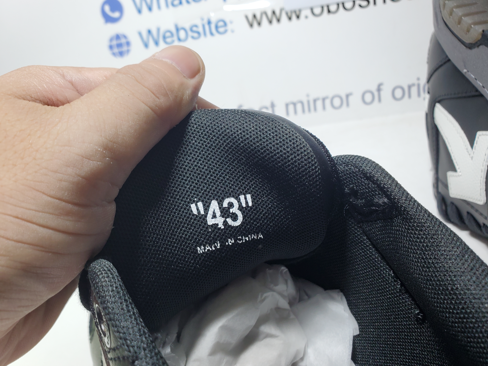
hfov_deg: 67.3
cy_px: 183
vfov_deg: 53.1
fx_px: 367
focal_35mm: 26
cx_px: 244
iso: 50
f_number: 2.4
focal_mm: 4.3
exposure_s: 1/117
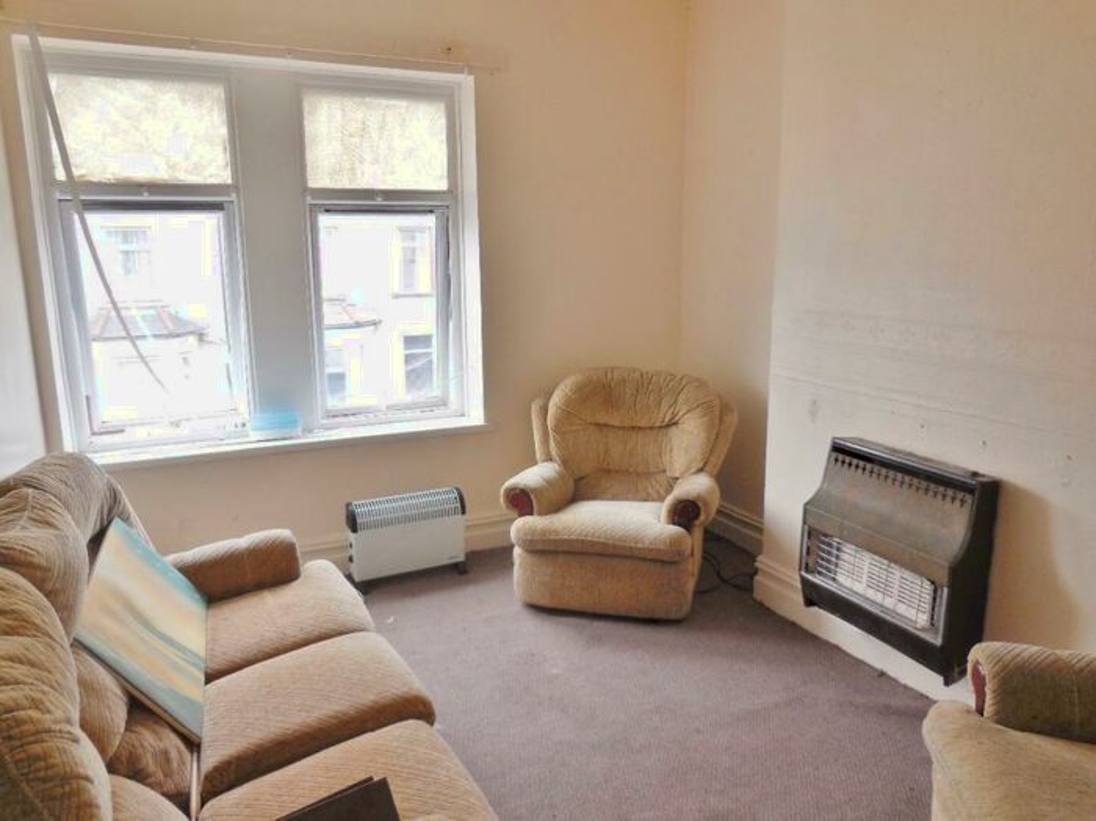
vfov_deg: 54.8
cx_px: 548
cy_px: 410
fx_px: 791
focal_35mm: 25
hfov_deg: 69.4
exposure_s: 1/60
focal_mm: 4.5
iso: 125
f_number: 3.1
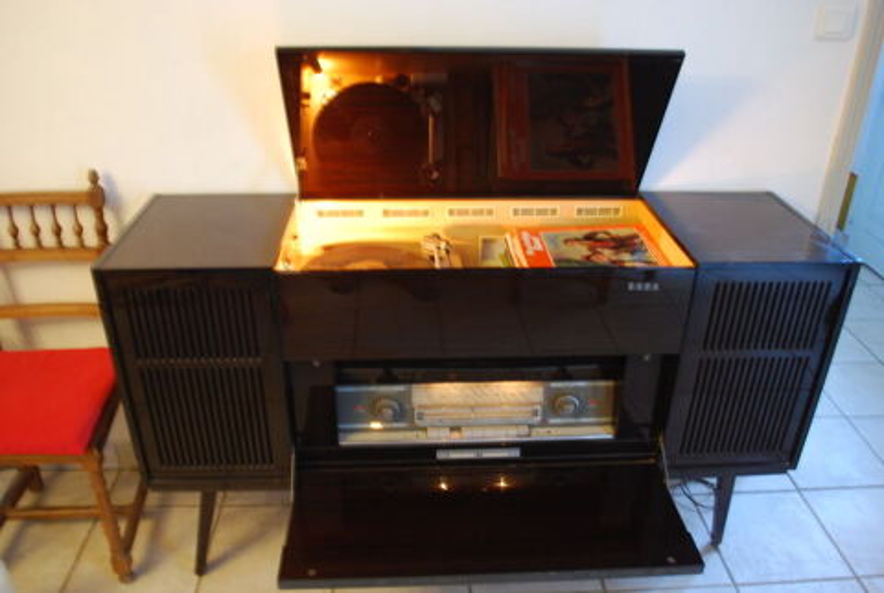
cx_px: 442
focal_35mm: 30
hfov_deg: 61.8
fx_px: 738
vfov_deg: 43.8
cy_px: 296
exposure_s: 1/1.6
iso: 400
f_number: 3.8
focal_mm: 20
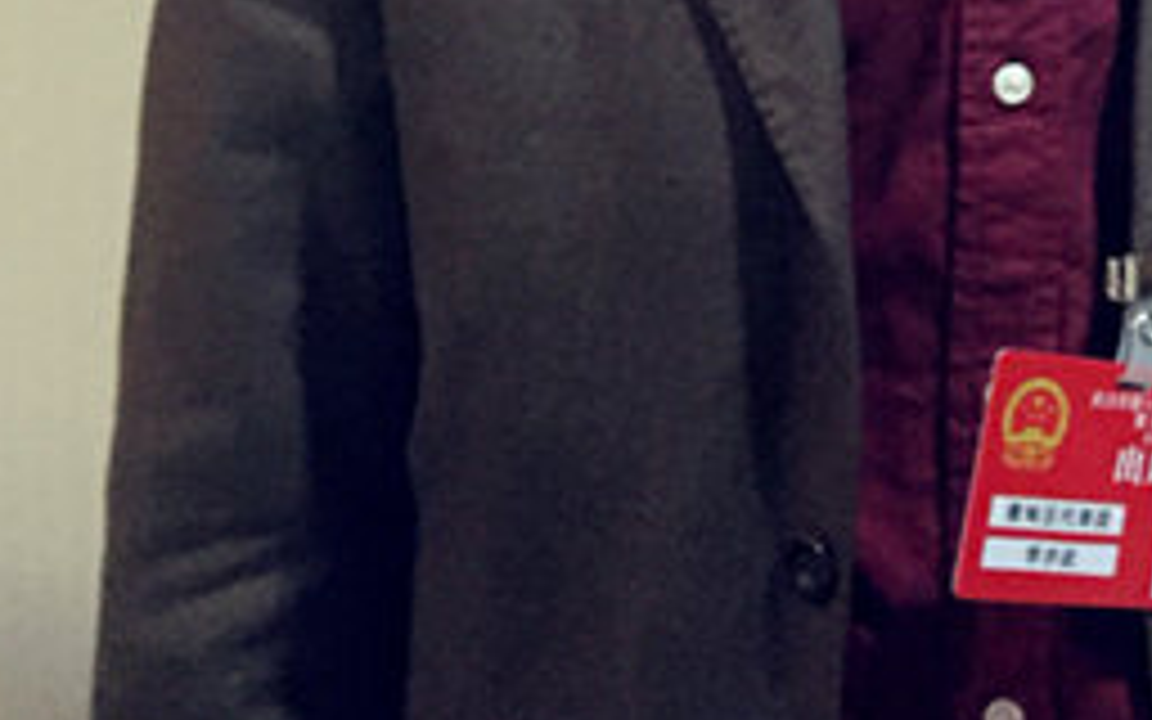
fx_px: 2512
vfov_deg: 14.7
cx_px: 999
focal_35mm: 80
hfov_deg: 25.2
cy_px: -495
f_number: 2.2
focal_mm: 4.15
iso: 1000
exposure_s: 1/17
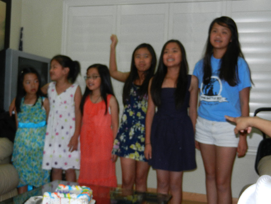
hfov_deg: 42.1
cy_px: 102
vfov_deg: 32.2
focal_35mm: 45
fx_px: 352
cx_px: 136
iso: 250
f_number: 4.2
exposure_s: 1/30
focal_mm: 8.2
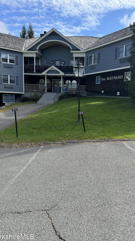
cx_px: 83
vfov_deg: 69.9
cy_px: 124
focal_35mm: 27
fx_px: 172
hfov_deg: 42.6
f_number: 1.78
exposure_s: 1/1597
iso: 80
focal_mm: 6.76
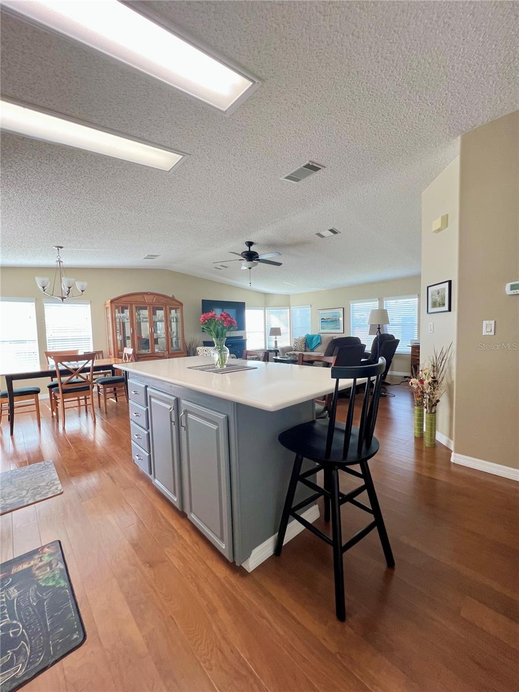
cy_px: 346
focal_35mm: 13
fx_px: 260
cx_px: 260
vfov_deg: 106.2
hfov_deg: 89.9
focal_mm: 1.57
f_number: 1.8
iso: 100
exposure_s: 1/120
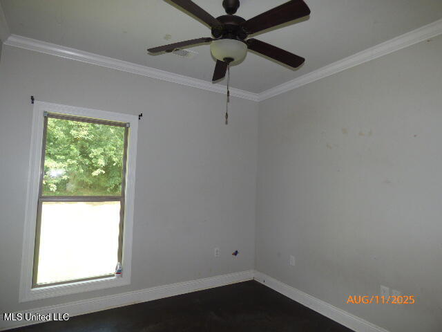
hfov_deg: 81.7
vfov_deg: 66.0
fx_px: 255
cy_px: 166
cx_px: 221
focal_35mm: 20
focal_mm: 3.58
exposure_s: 1/60
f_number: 2.8
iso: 100
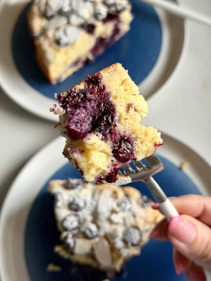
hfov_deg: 30.3
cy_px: 140
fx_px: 390
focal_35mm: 48
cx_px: 106
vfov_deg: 39.7
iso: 250
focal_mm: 6.8
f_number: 1.8
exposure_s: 1/60
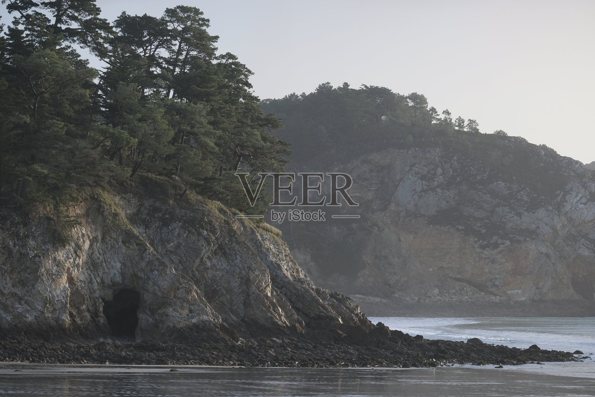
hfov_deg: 13.1
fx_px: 2595
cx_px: 298
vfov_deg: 8.7
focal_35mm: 157
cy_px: 198
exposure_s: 1/400
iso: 400
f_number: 5.6
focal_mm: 104.9
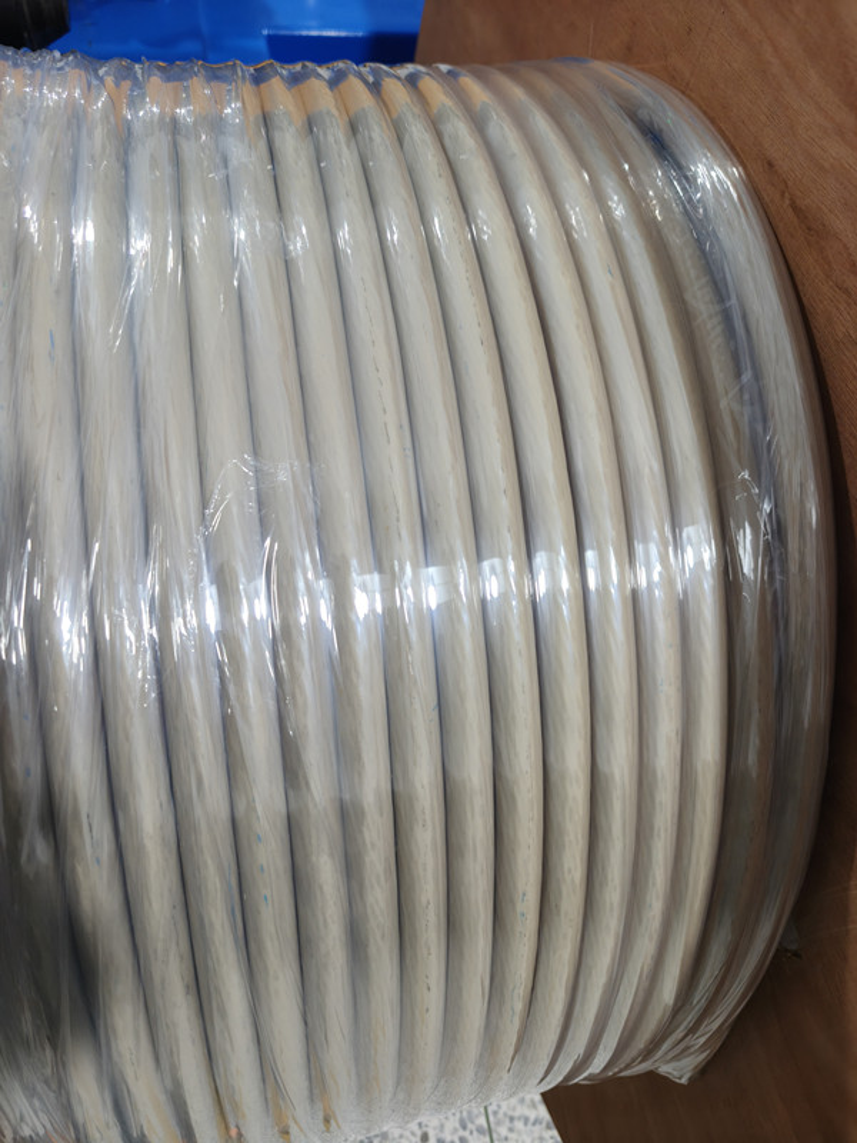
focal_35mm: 23
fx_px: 759
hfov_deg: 58.9
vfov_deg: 73.9
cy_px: 572
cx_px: 428
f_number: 1.6
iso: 640
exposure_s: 1/100
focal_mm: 6.06
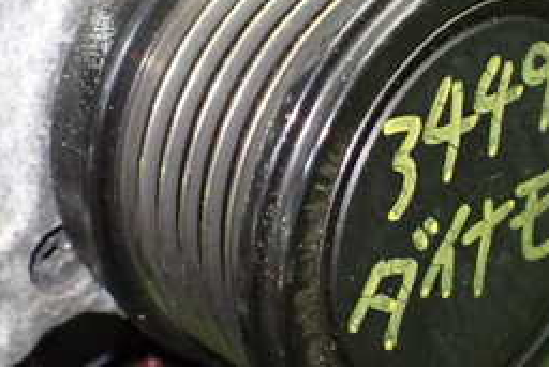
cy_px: 197
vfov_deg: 18.7
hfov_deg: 27.5
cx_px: 362
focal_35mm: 73
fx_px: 1114
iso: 800
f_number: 2.3
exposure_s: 1/100
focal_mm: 5.4
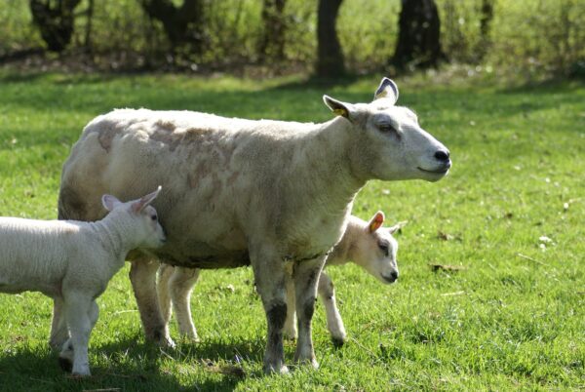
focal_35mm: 158
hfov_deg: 13.0
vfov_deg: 8.7
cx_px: 292
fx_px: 2563
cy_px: 196
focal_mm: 105
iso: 100
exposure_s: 1/320
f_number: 5.6
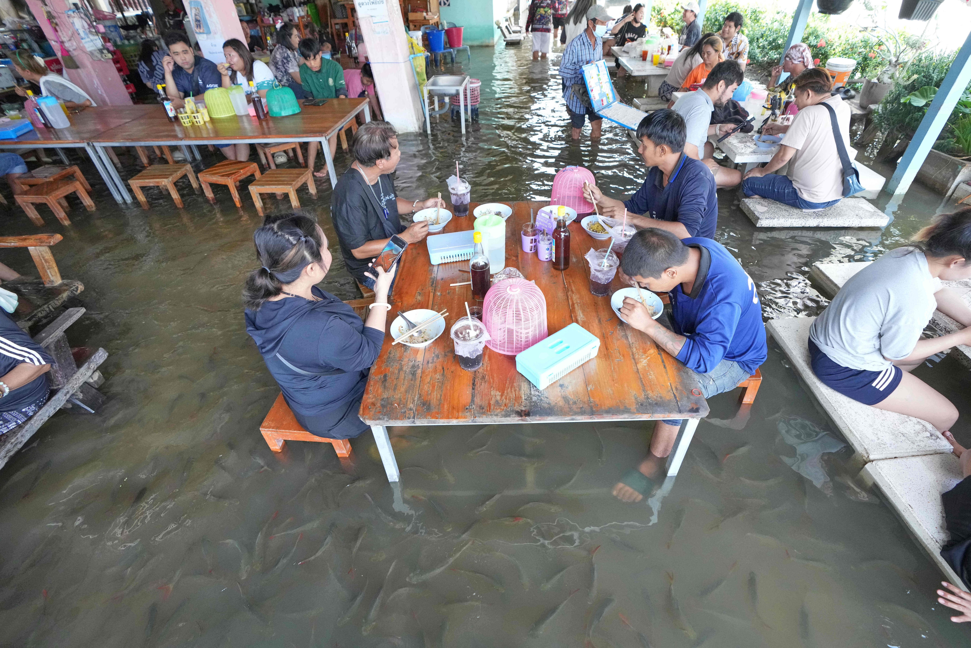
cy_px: 324
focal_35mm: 16
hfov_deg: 96.7
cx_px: 486
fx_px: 432
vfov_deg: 73.7
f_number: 4
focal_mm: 16
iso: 4000
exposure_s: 1/800
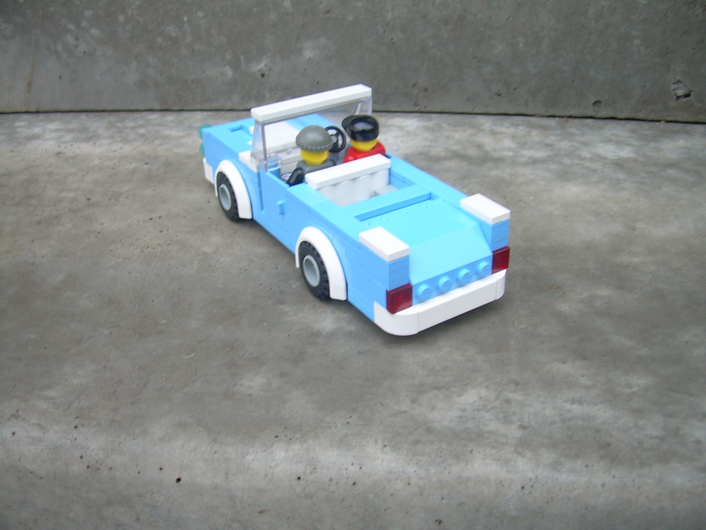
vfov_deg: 37.7
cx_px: 353
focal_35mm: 38
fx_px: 775
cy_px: 265
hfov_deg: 49.0
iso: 50
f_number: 2.8
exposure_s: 1/14.7
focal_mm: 6.3
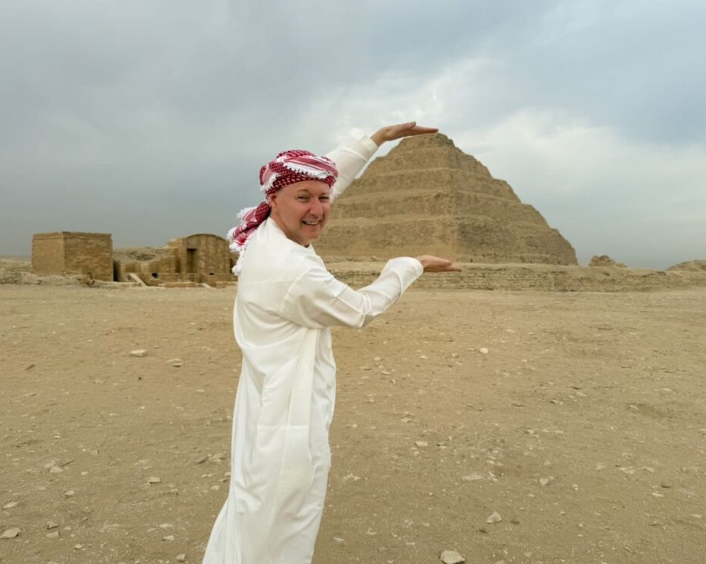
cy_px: 291
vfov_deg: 54.9
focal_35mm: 26
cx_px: 389
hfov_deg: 65.9
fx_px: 543
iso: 80
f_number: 1.78
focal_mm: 6.76
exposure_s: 1/3953
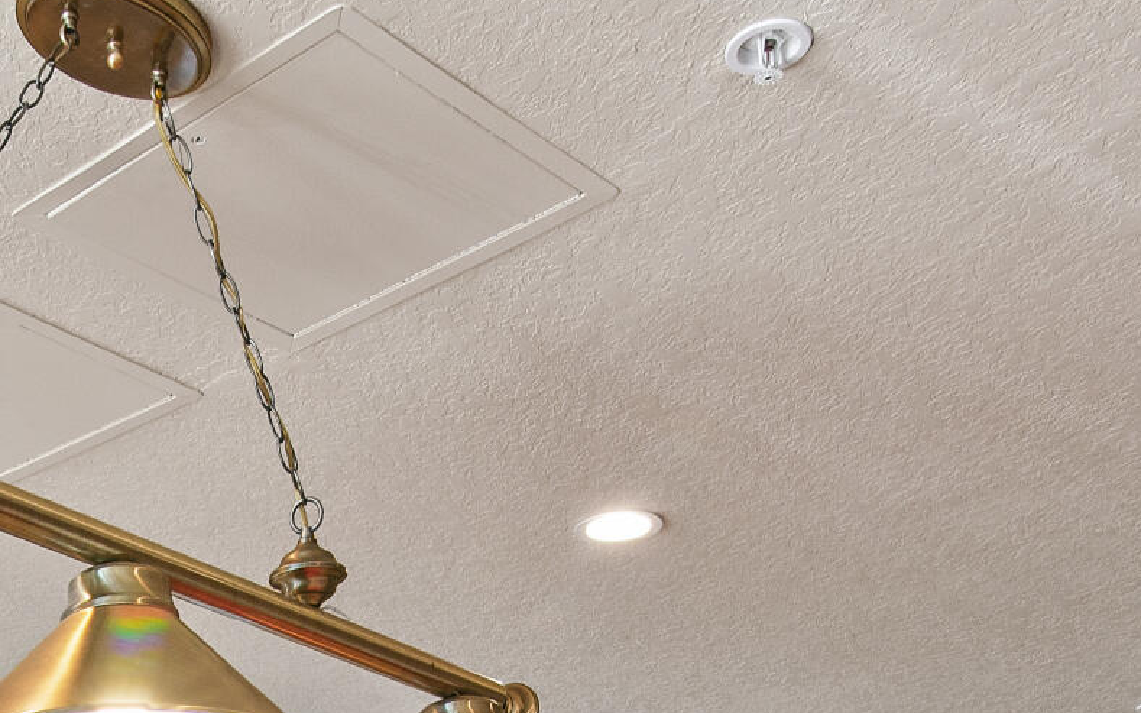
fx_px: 1928
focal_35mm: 62
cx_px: -6
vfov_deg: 16.7
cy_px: 1358
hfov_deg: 30.6
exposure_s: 1/5
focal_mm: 16
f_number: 8
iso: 400
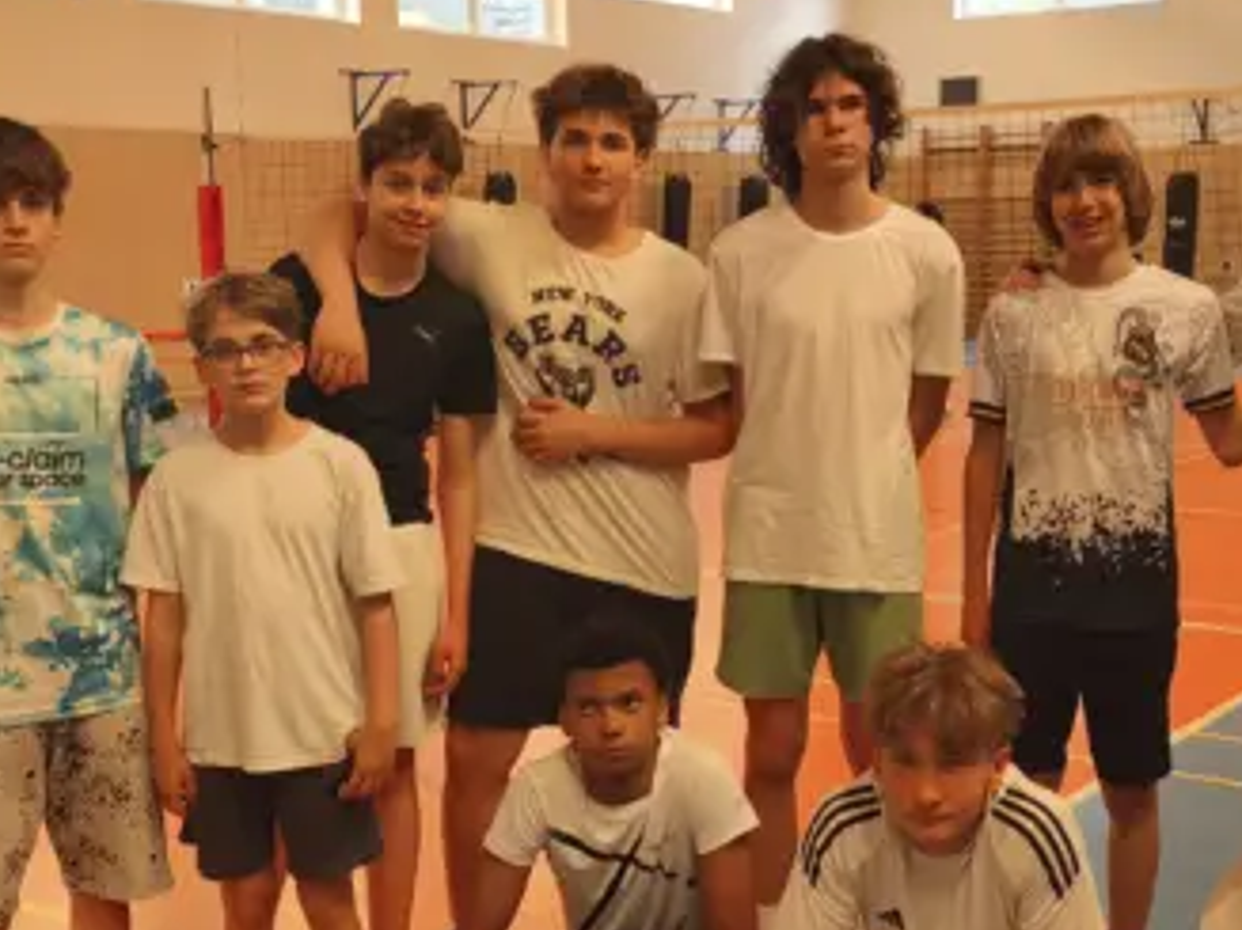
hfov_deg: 35.5
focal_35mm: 54
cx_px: 657
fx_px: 1937
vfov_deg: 26.9
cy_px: 611
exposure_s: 1/100
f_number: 1.7
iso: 200
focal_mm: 5.35
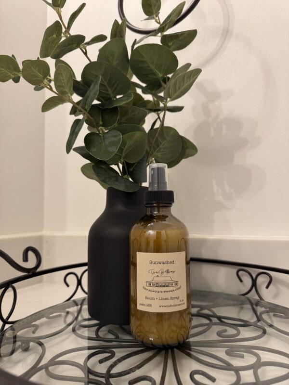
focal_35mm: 24
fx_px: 267
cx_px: 144
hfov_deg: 56.8
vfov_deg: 71.6
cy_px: 192
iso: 250
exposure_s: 1/60
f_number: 1.78
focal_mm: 6.76
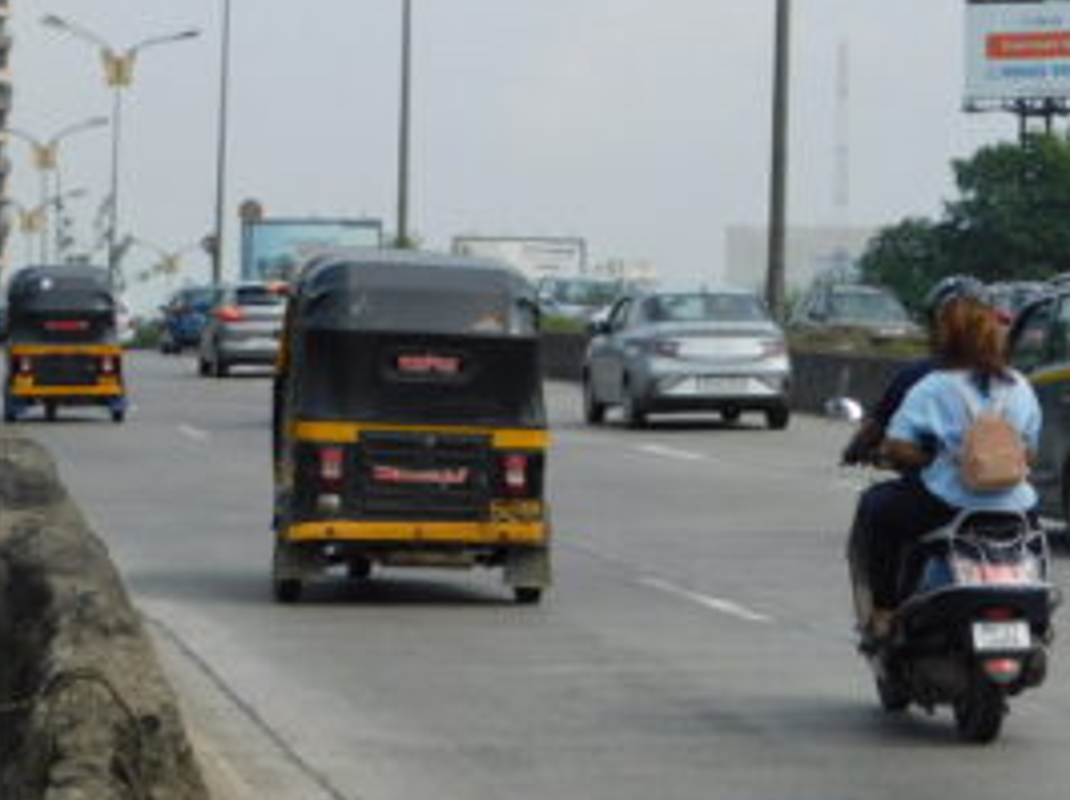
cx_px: 1090
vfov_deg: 9.9
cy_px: 273
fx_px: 4602
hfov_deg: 13.1
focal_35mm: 149
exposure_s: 1/800
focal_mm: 11.7
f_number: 4.2
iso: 125
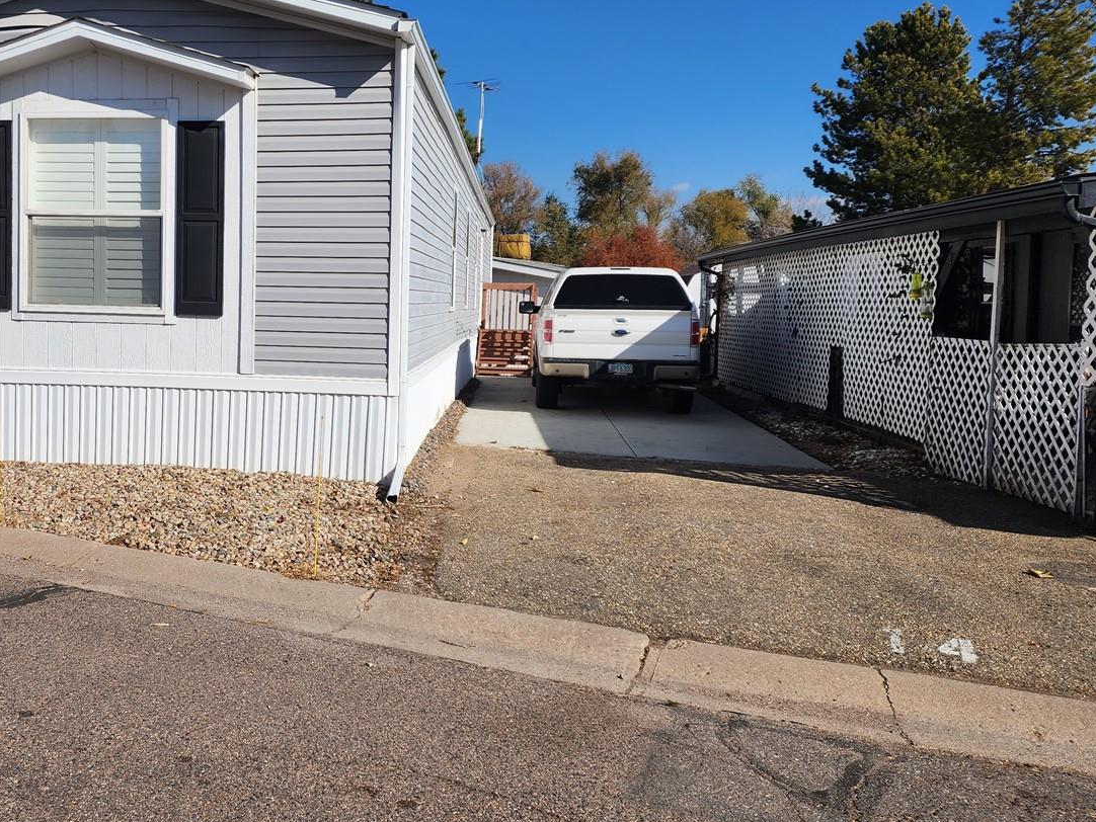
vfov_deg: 41.7
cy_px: 347
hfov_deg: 52.1
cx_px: 306
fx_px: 1077
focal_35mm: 34
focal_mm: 6.4
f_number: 1.8
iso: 12
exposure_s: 1/1844
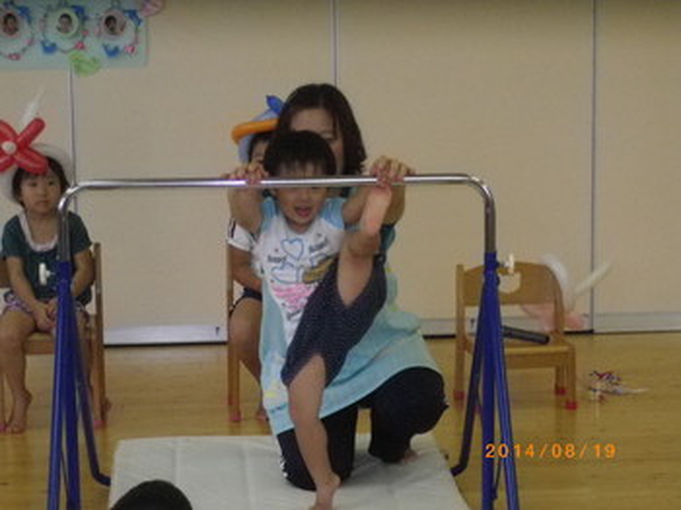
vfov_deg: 13.0
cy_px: 255
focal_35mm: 114
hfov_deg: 17.3
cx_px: 340
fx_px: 2241
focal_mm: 20.56
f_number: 5.3
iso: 800
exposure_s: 1/100
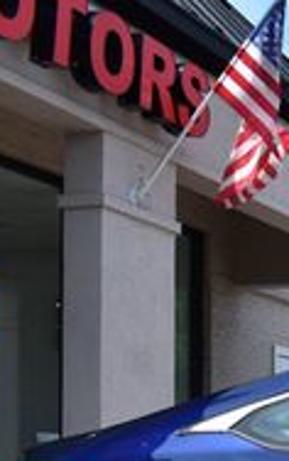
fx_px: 1307
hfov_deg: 10.6
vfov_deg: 19.2
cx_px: 722
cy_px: 500
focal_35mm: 104
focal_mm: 20
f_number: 11
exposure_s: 1/500
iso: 400
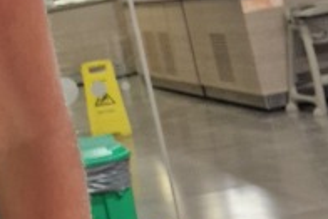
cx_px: -201
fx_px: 1185
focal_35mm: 130
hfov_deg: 14.4
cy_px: -98
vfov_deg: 10.3
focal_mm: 5.4
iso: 500
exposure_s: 1/100
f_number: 1.8
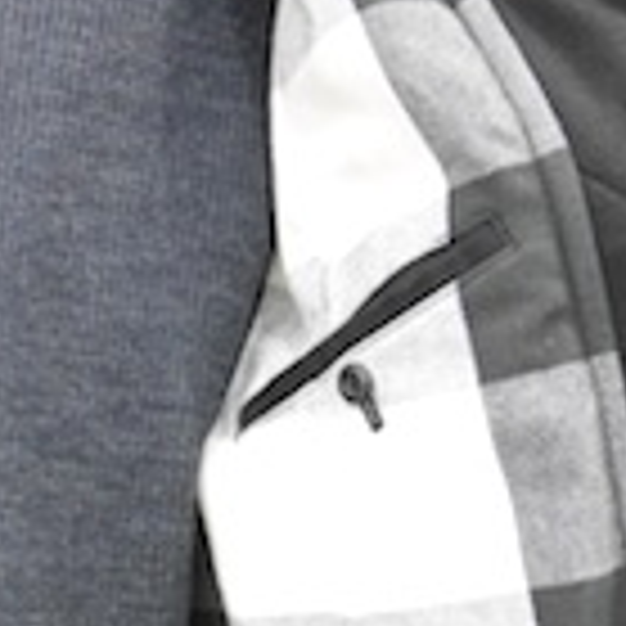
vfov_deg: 20.2
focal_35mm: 84
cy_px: 574
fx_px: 1719
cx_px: 108
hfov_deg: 20.4
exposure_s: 1/50
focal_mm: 12
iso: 3200
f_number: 3.5
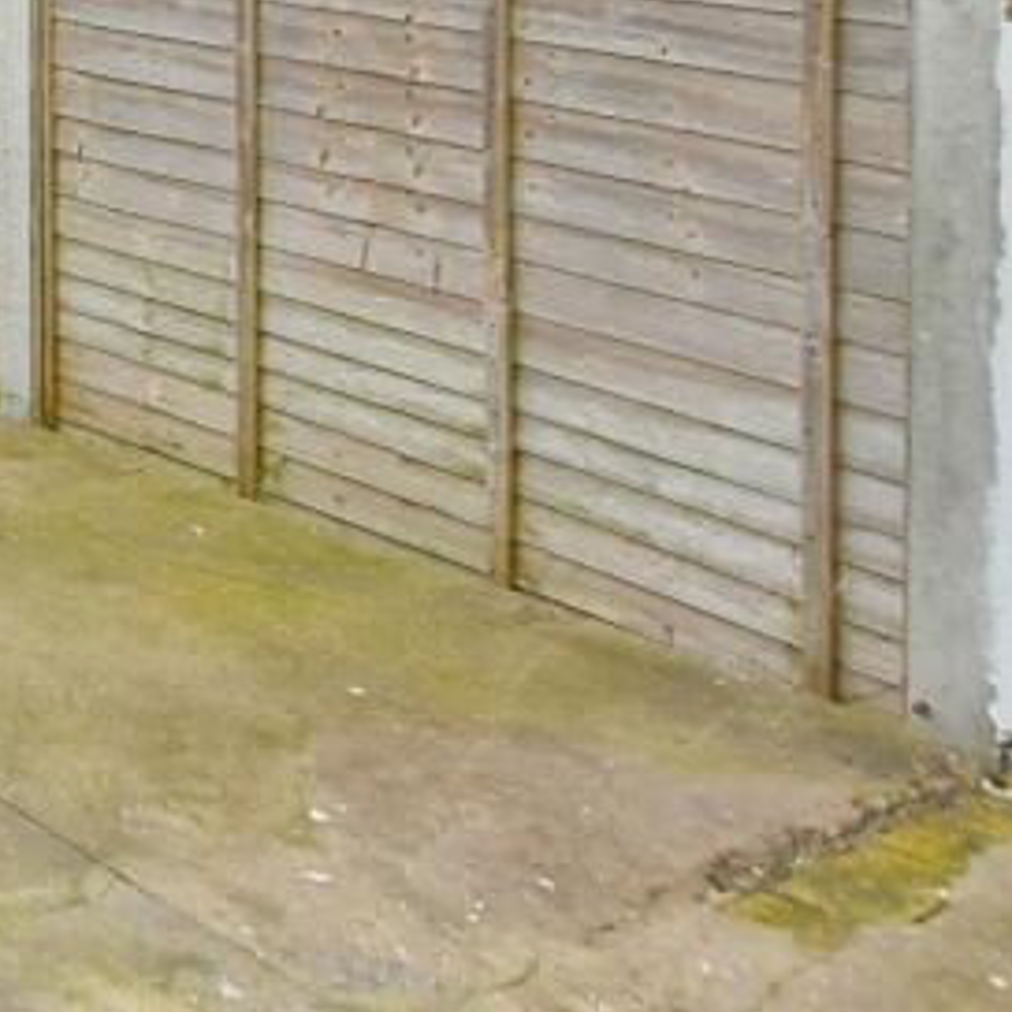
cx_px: -874
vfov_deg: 30.7
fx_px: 1588
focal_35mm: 48
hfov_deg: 21.1
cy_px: -158
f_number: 6.3
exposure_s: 1/125
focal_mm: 10
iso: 640
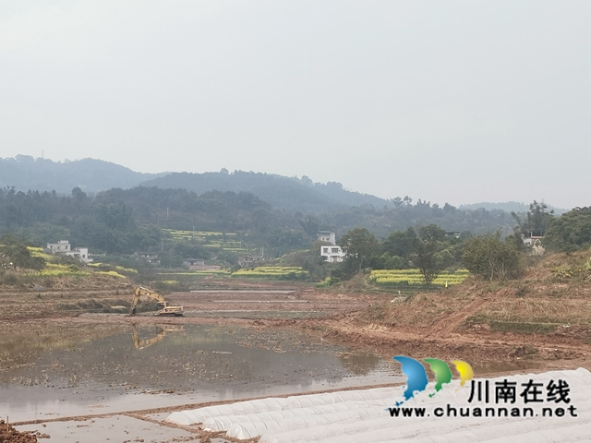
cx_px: 296
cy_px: 222
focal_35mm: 52
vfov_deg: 28.0
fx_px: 888
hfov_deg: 36.8
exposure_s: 1/765
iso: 50
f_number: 1.8
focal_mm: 4.75
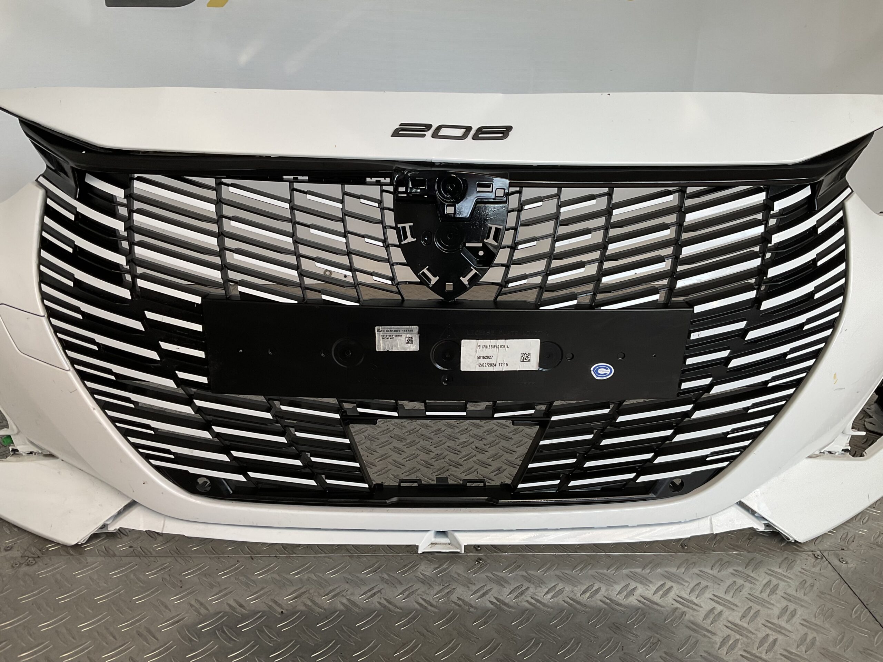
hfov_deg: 61.7
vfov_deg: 48.2
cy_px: 331
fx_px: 740
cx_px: 442
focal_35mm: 29
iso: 40
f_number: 1.8
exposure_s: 1/100
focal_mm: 3
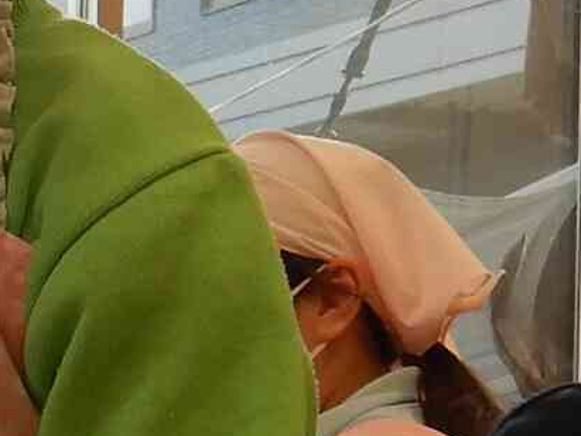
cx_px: -54
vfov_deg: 7.2
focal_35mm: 204
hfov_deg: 9.6
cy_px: 537
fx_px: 3423
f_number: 2.8
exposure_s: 1/160
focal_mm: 4.7
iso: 125
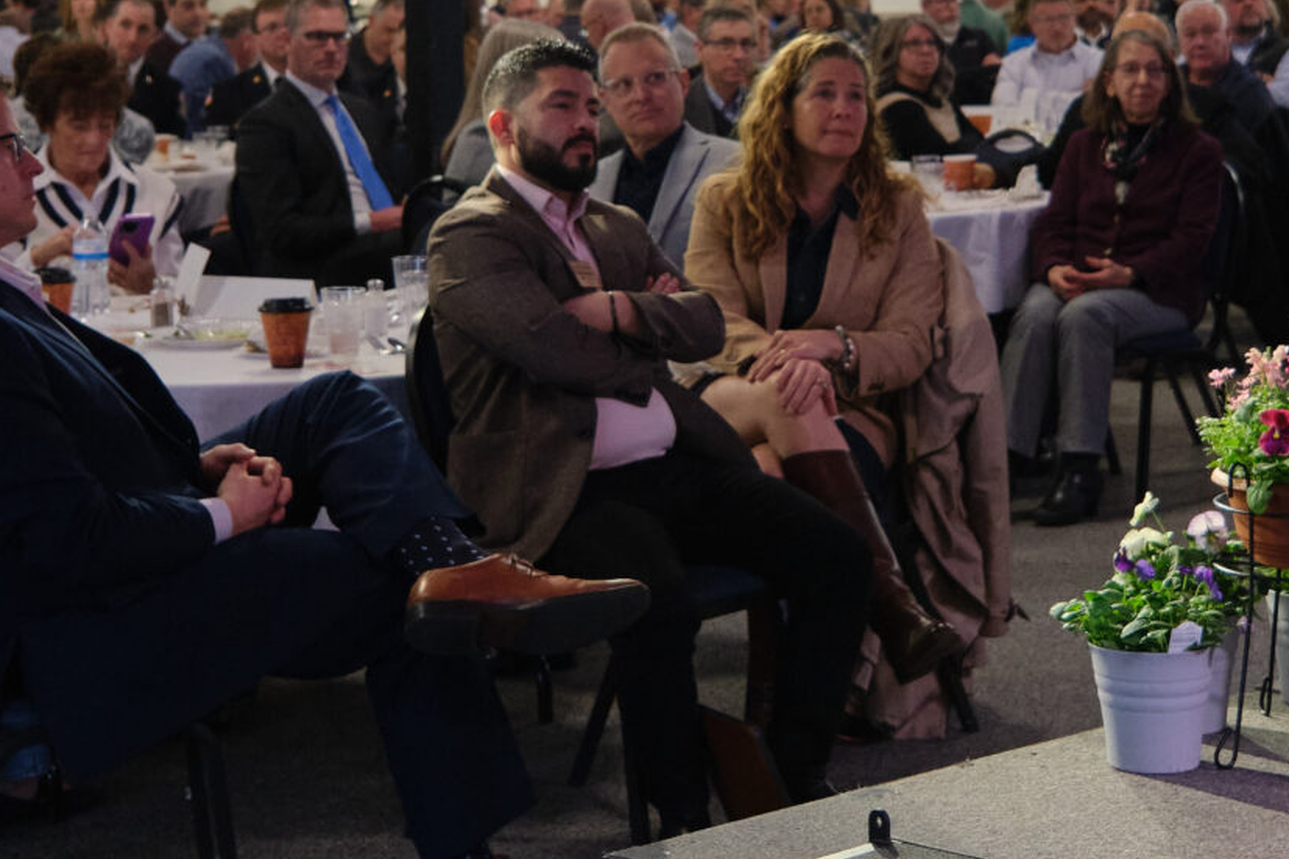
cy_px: 169
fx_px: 3436
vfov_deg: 14.2
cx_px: 876
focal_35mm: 96
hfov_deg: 21.2
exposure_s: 1/125
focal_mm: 20.5
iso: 2500
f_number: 2.8
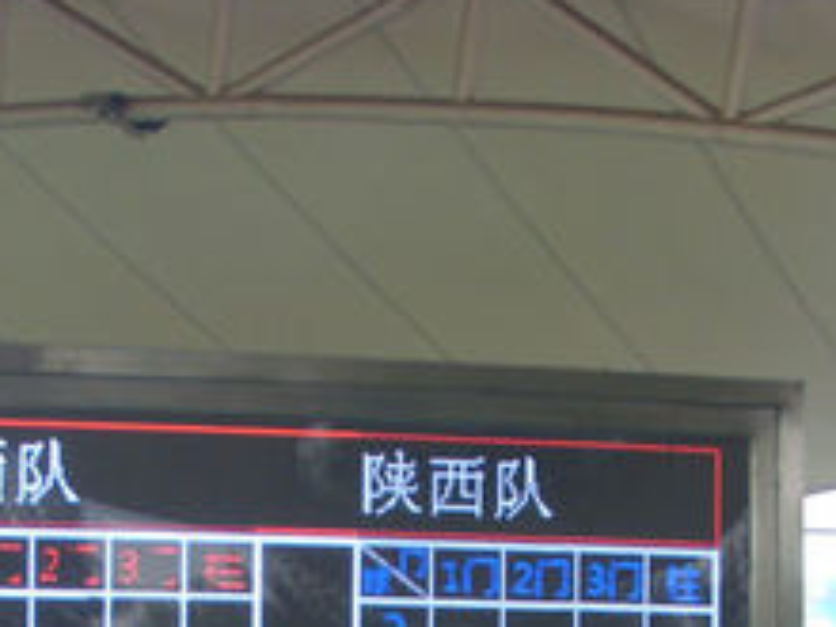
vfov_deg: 14.4
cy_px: 836
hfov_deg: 19.9
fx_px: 2367
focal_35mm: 98
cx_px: 247
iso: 80
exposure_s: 1/250
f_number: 3.5
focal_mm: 6
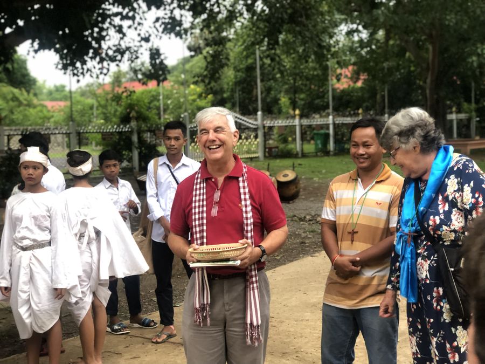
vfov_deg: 25.7
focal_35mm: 57
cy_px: 182
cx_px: 242
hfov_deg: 33.8
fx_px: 799
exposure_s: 1/30
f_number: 2.8
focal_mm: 6.6
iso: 160
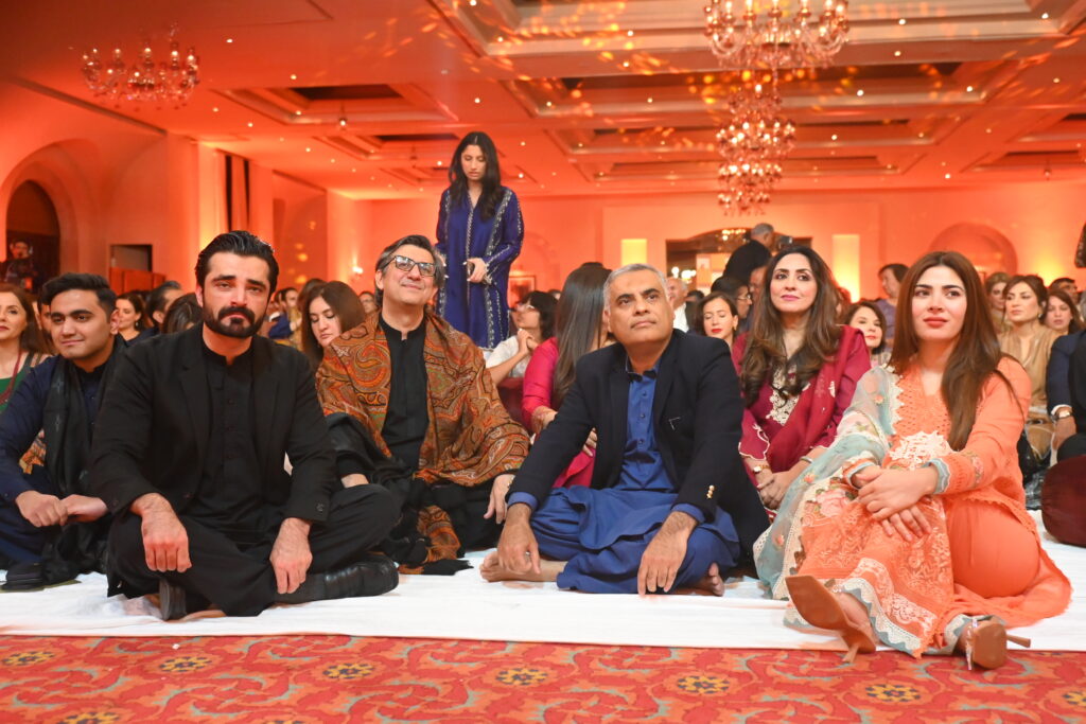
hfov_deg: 53.1
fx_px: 1086
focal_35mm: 36
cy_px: 362
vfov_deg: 36.9
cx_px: 543
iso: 4000
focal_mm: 24
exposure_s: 1/160
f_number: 2.8
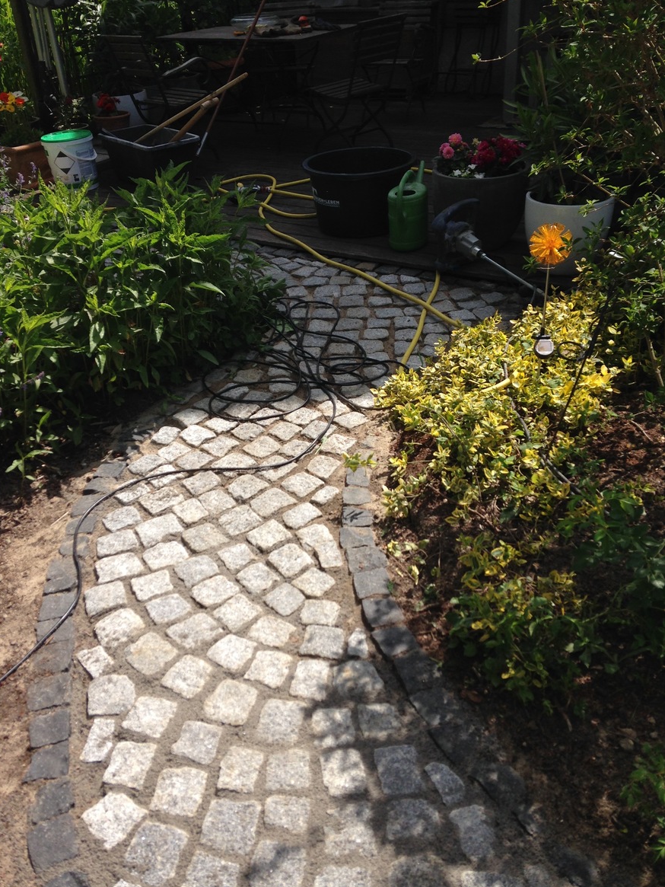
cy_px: 439
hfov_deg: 41.8
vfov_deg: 54.0
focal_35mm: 34
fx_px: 871
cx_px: 323
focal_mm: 4.12
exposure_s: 1/1550
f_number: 2.4
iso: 50
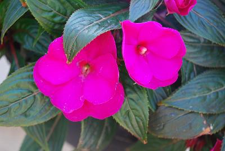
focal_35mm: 60
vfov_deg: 22.7
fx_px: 376
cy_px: 76
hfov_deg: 33.4
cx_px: 112
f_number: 5.3
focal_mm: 40
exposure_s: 1/60
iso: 220
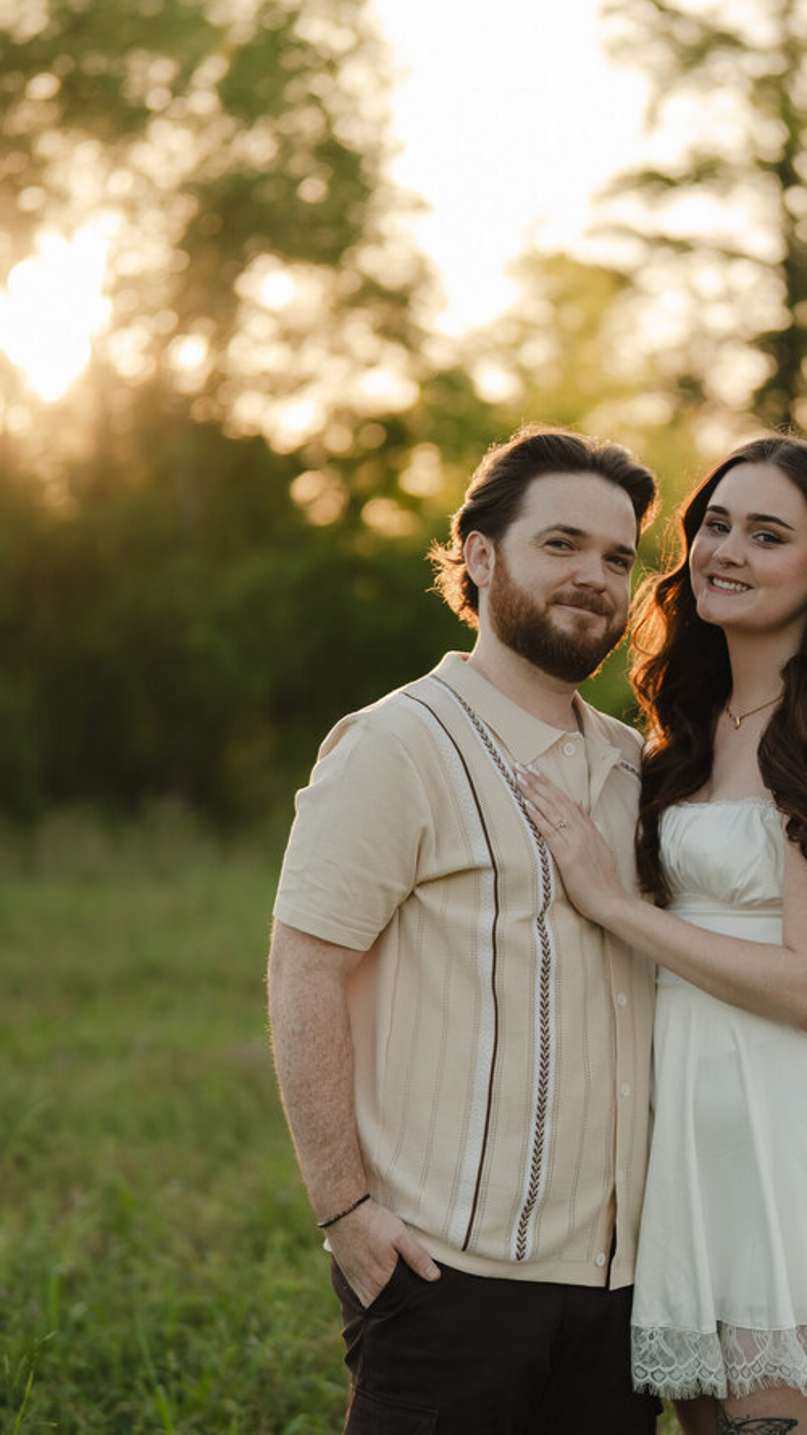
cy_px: 944
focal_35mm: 106
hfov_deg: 11.4
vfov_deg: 20.1
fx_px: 4033
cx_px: 557
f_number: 1.4
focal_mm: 50
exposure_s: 1/1250
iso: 100
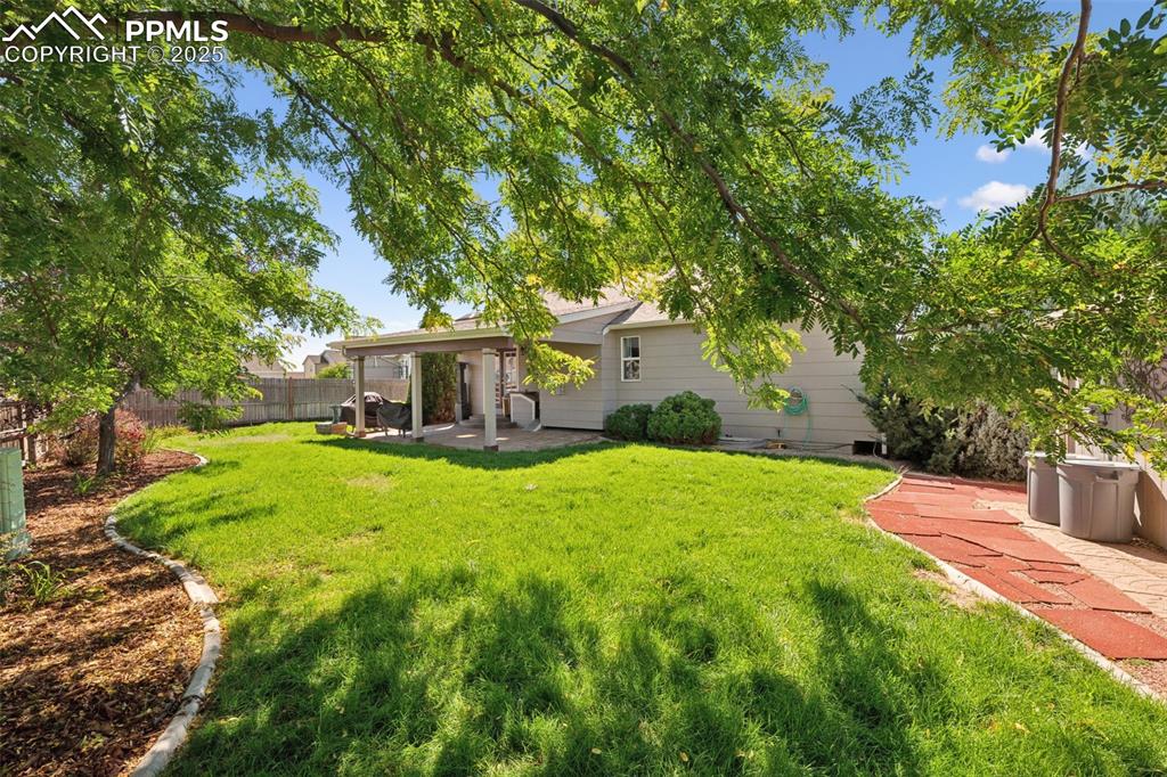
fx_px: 486
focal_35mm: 15
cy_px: 388
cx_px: 584
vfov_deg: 77.3
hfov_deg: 100.4
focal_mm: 15
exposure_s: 1/200
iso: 800
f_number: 11
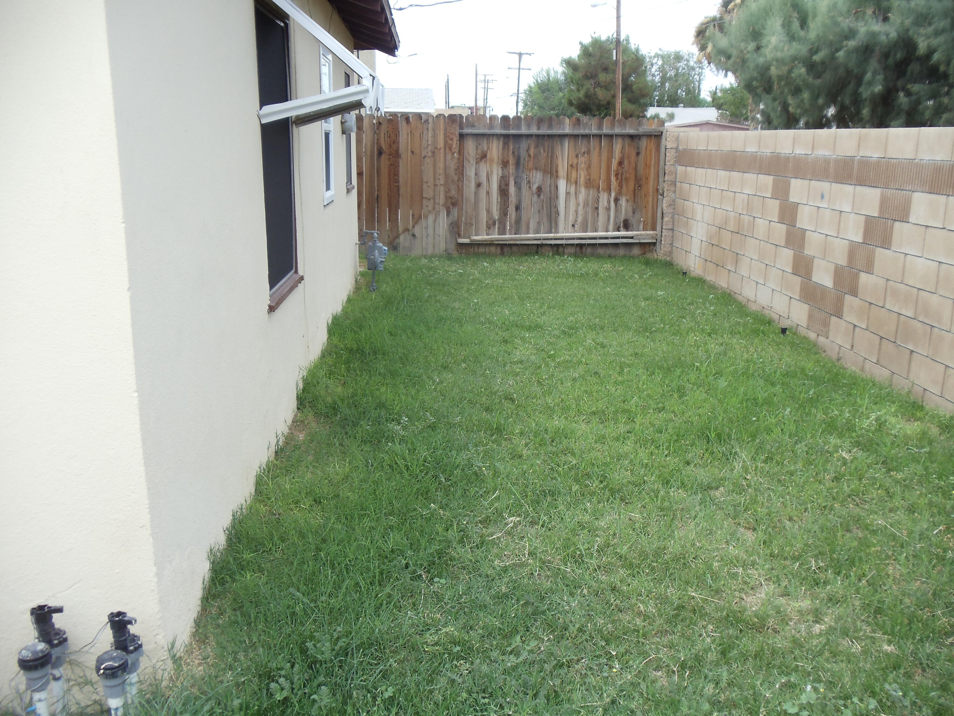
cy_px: 358
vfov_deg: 32.9
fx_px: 1213
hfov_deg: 42.9
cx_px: 477
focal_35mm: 44
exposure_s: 1/250
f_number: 3.5
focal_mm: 6
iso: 100
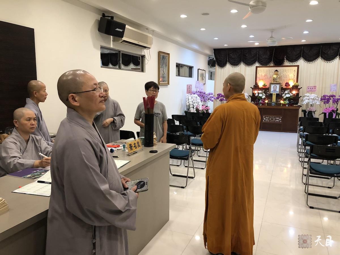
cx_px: 170
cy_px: 128
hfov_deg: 63.4
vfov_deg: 49.7
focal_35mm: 28
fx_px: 275
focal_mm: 3.99
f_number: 1.8
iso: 50
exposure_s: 1/15
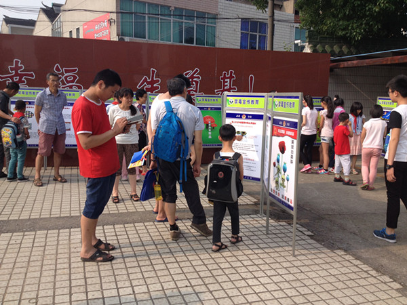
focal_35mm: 35
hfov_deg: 52.6
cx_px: 204
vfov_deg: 40.7
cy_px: 152
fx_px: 412
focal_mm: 4.28
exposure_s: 1/1126
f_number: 2.4
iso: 50
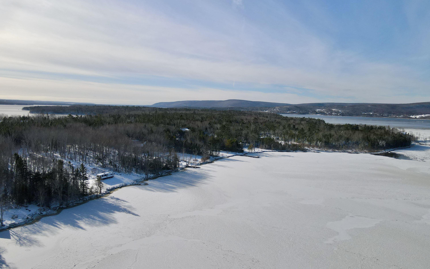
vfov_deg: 47.6
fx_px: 305
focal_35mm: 26
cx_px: 212
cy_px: 131
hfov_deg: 70.4
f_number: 2.8
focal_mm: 4.5
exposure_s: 1/1500
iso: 100
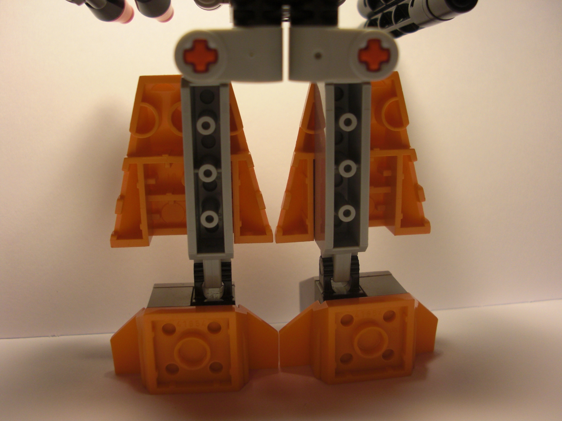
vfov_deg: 39.7
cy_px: 210
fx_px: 584
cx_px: 281
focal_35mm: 36
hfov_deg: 51.4
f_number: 2.8
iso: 100
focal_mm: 6.3
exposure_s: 1/100
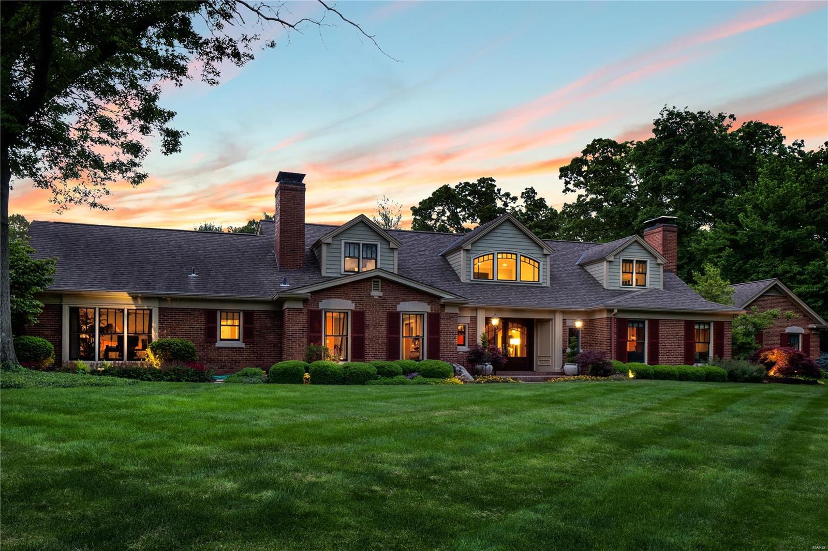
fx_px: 644
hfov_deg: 65.5
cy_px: 276
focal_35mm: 28
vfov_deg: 46.4
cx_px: 414
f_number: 10
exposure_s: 1.3
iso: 400
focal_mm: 14
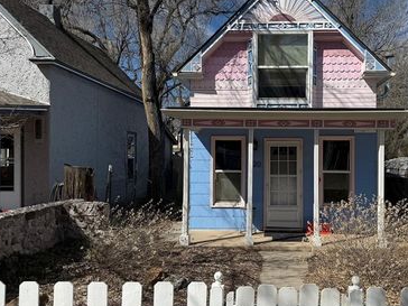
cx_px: 263
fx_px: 389
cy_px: 154
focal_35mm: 33
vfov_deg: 42.9
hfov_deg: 54.5
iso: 80
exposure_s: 1/6711
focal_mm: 6.76
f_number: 1.78
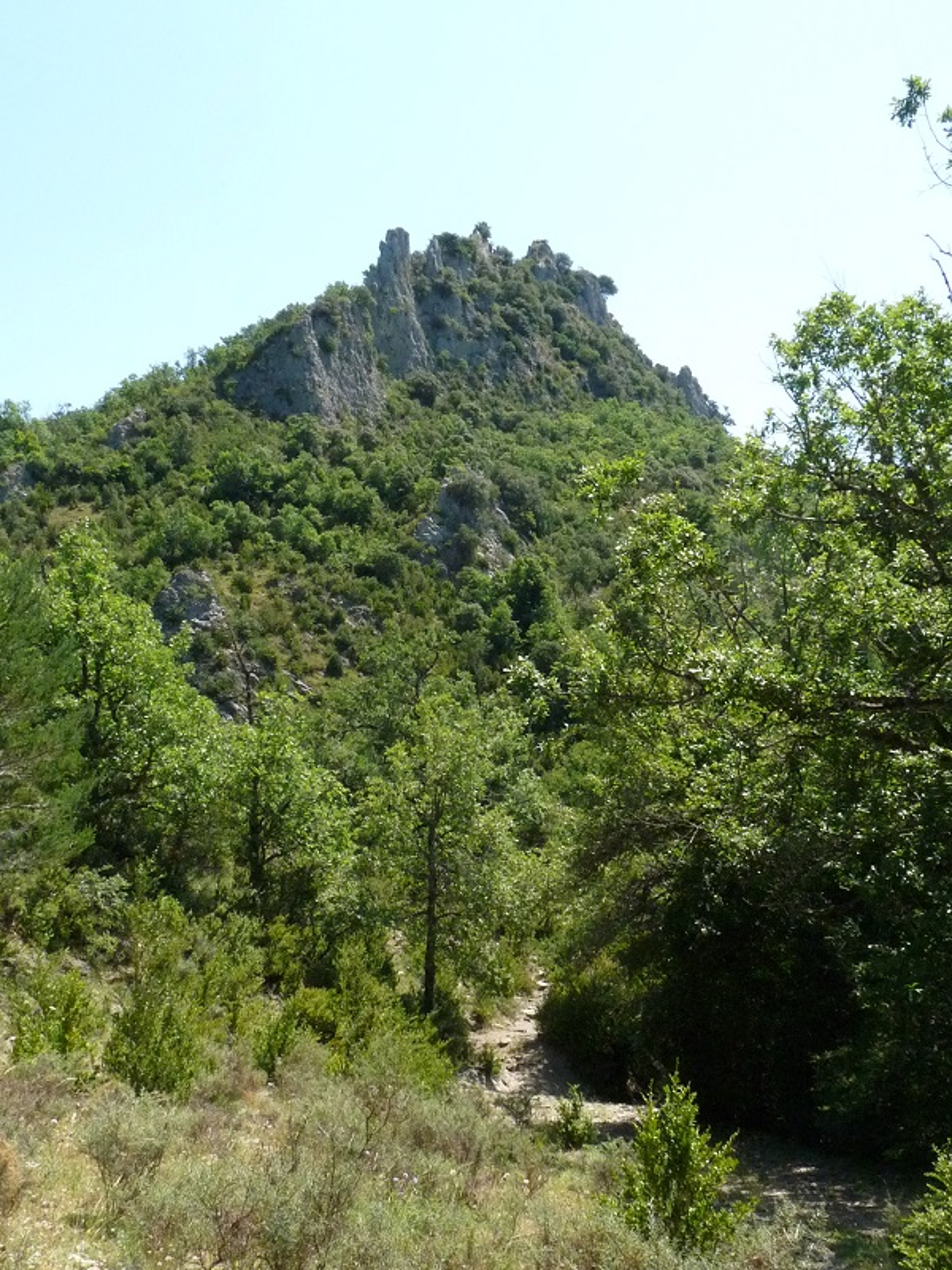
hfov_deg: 36.0
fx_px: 1467
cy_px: 635
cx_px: 476
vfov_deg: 46.8
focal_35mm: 40
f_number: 4.5
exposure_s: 1/1300
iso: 400
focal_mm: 4.8
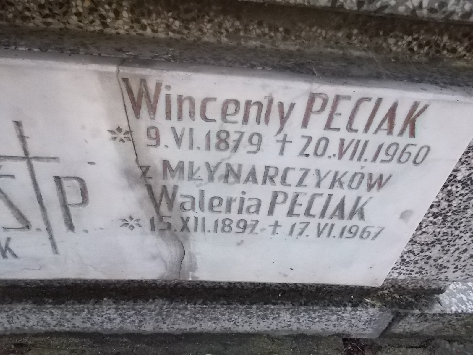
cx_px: 236
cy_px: 178
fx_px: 355
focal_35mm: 26
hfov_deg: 67.3
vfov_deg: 53.1
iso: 400
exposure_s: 1/200
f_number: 3.2
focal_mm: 4.6
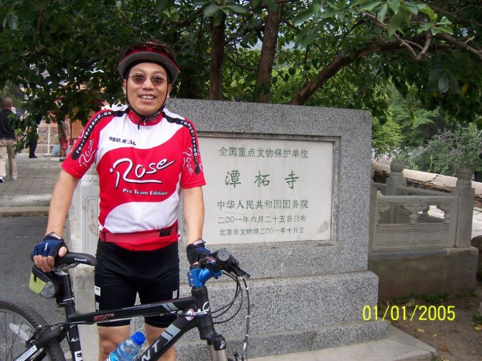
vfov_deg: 39.7
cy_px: 180
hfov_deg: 51.3
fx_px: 501
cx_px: 241
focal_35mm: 36
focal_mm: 6.2
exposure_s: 1/320
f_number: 2.8
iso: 80
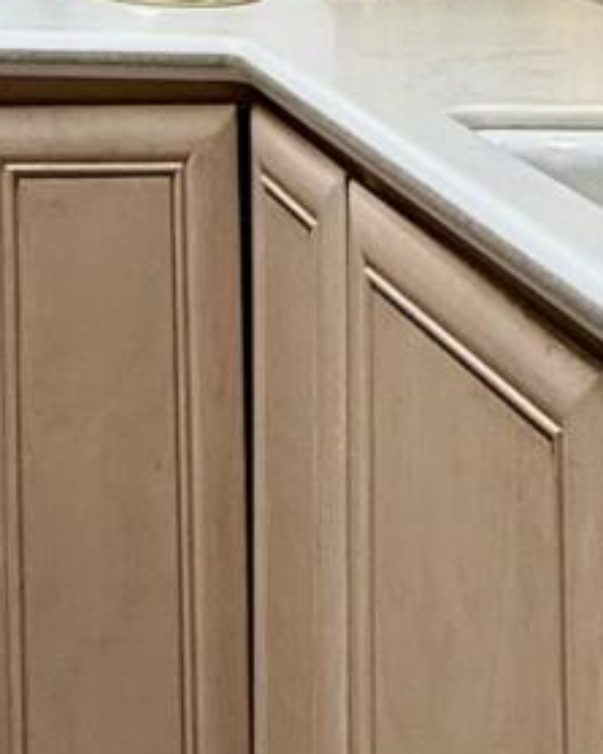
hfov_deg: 14.5
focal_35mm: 98
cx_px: -338
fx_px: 2187
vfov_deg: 17.2
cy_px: -449
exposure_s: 1/120
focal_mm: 2.22
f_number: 2.2
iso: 125
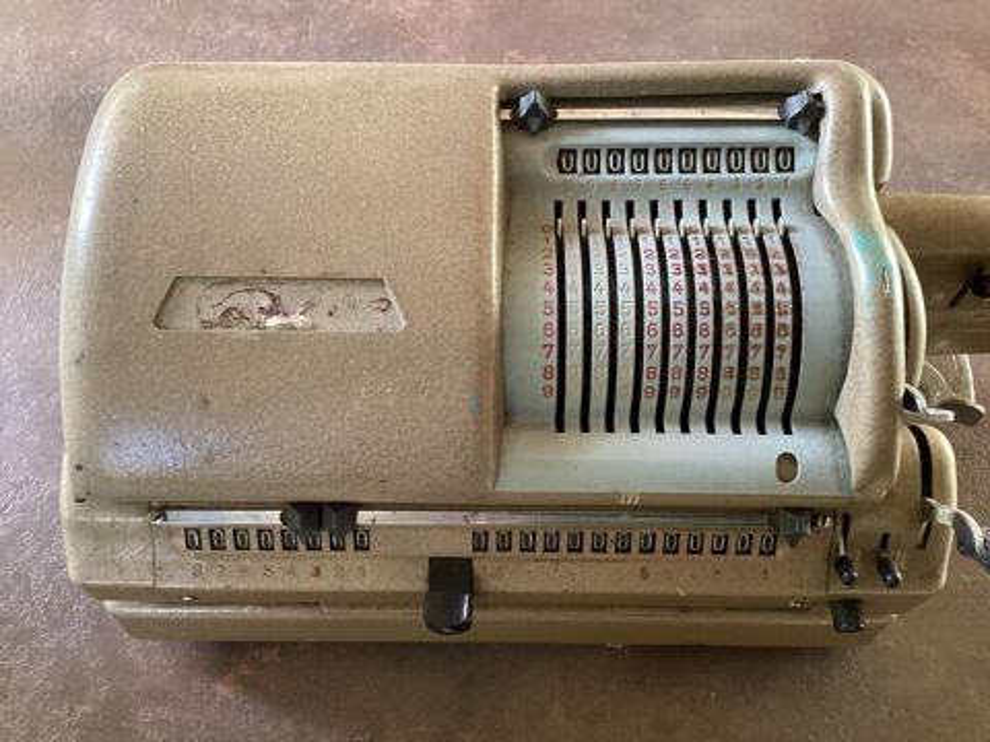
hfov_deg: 58.4
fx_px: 887
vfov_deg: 45.4
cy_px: 371
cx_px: 495
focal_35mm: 31
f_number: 2.4
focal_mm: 3.3
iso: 400
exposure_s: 1/40
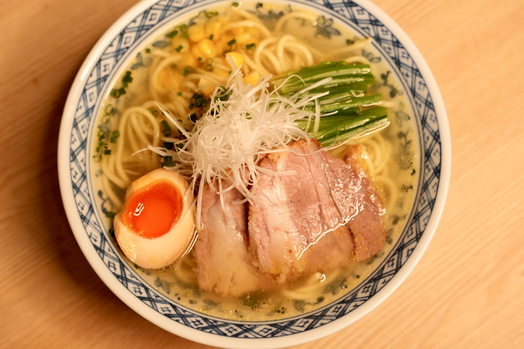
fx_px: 984
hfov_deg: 29.8
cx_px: 236
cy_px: 162
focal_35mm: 68
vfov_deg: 20.1
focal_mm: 55.5
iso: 1000
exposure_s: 1/125
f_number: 4.5
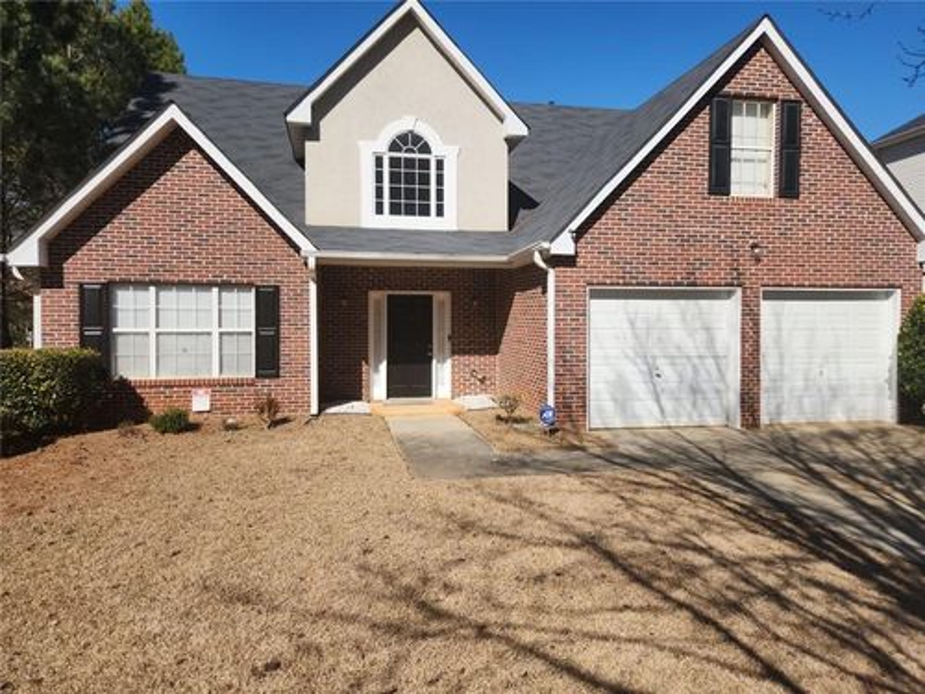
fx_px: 615
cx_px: 462
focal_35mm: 23
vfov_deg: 58.9
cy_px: 347
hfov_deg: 73.9
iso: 20
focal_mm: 5.4
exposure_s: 1/2283
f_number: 1.8
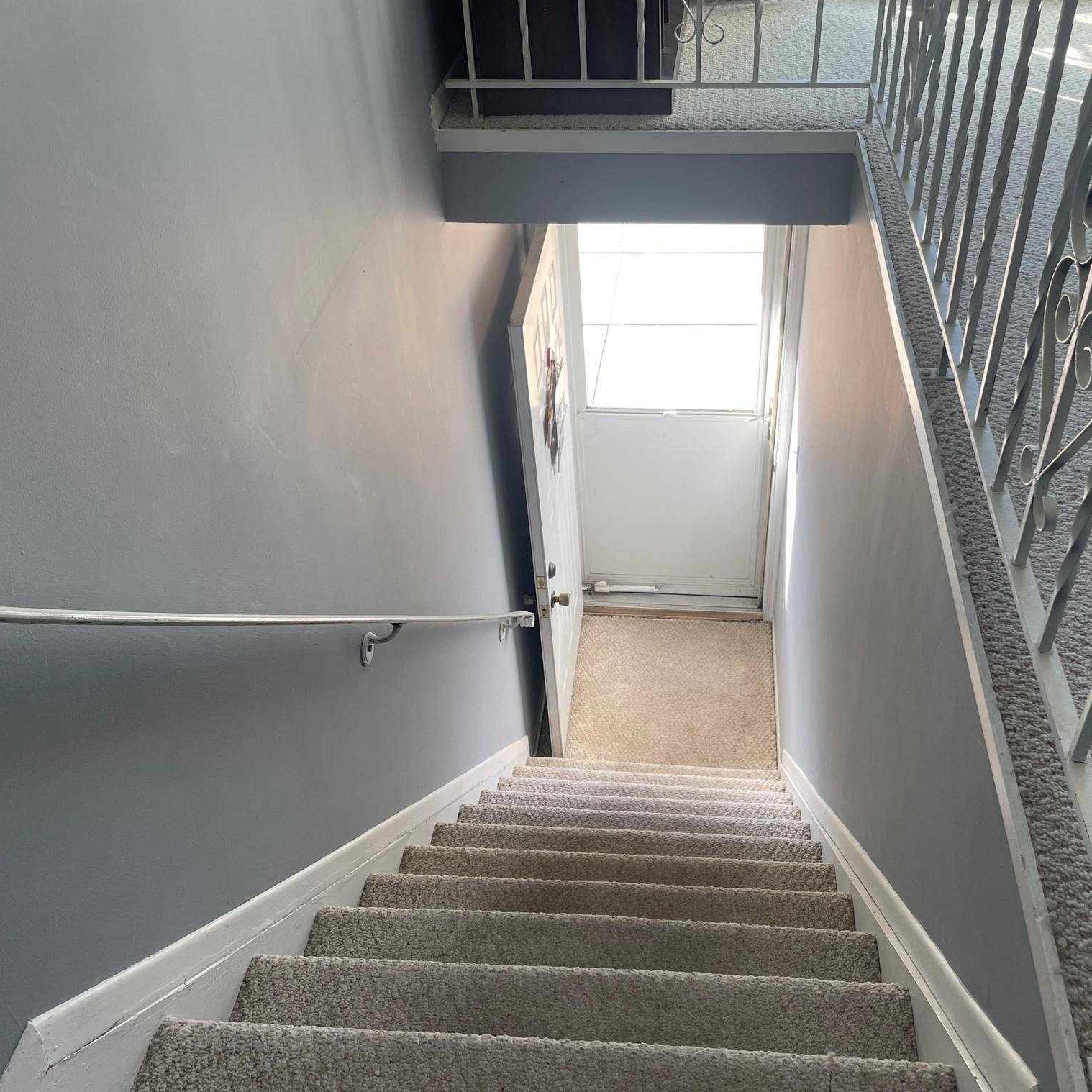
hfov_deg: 52.4
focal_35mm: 31
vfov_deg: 52.5
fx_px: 1106
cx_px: 607
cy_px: 540
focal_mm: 4.2
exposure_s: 1/121
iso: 40
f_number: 1.6
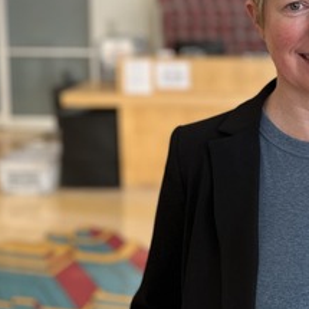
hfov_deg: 27.7
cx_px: 236
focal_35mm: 61
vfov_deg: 28.0
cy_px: 106
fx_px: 616
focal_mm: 5.1
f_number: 1.6
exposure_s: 1/60
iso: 80
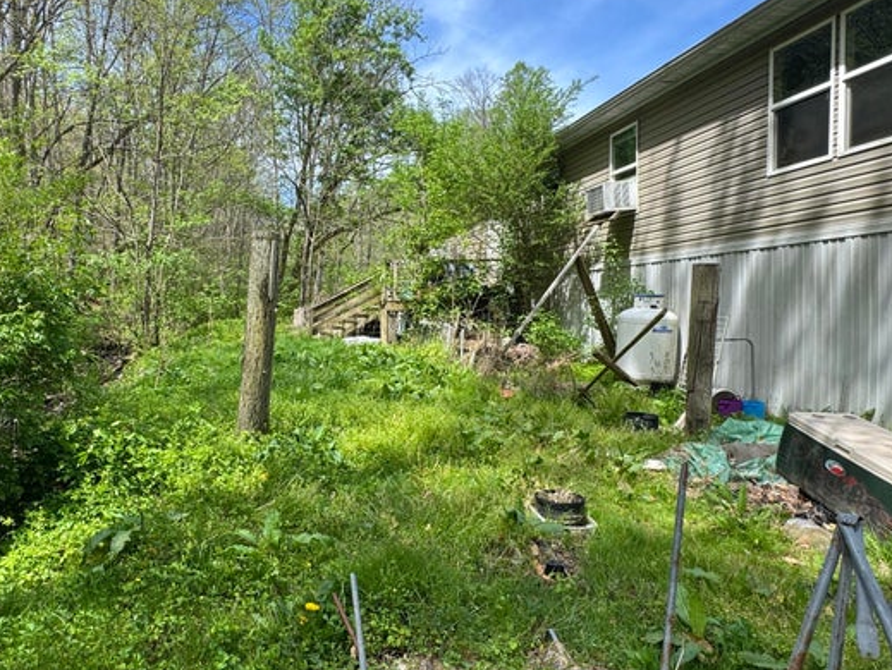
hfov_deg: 73.0
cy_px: 332
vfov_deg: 58.9
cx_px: 351
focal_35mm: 23
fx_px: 593
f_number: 2.2
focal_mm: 2.22
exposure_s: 1/561
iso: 40
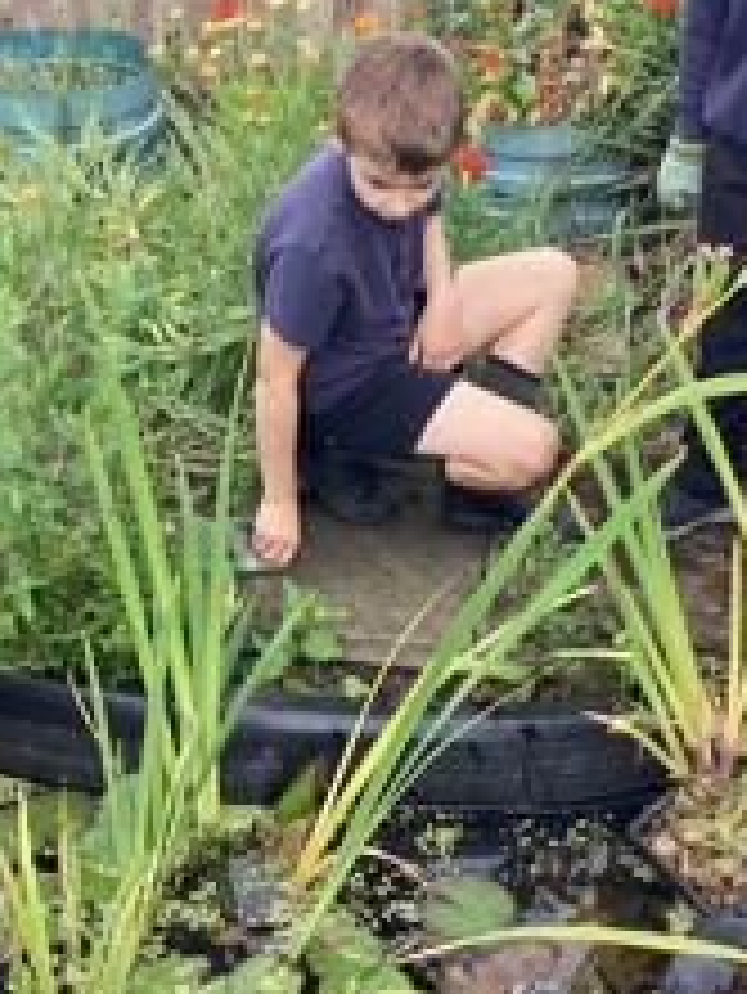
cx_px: 382
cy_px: 486
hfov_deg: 26.1
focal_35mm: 56
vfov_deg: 34.3
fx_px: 1610
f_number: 2.4
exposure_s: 1/109
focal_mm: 3.3
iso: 25
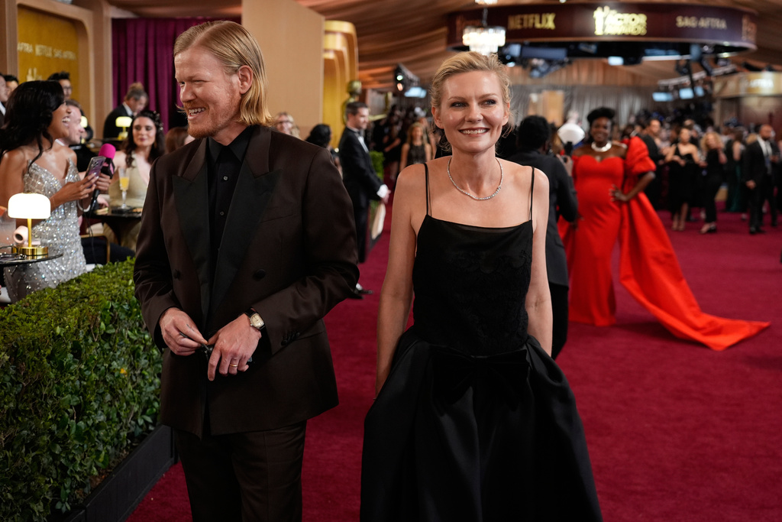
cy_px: 261
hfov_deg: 42.7
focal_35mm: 46
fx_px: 999
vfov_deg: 29.3
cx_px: 391
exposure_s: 1/160
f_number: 4.5
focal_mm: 46
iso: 2500
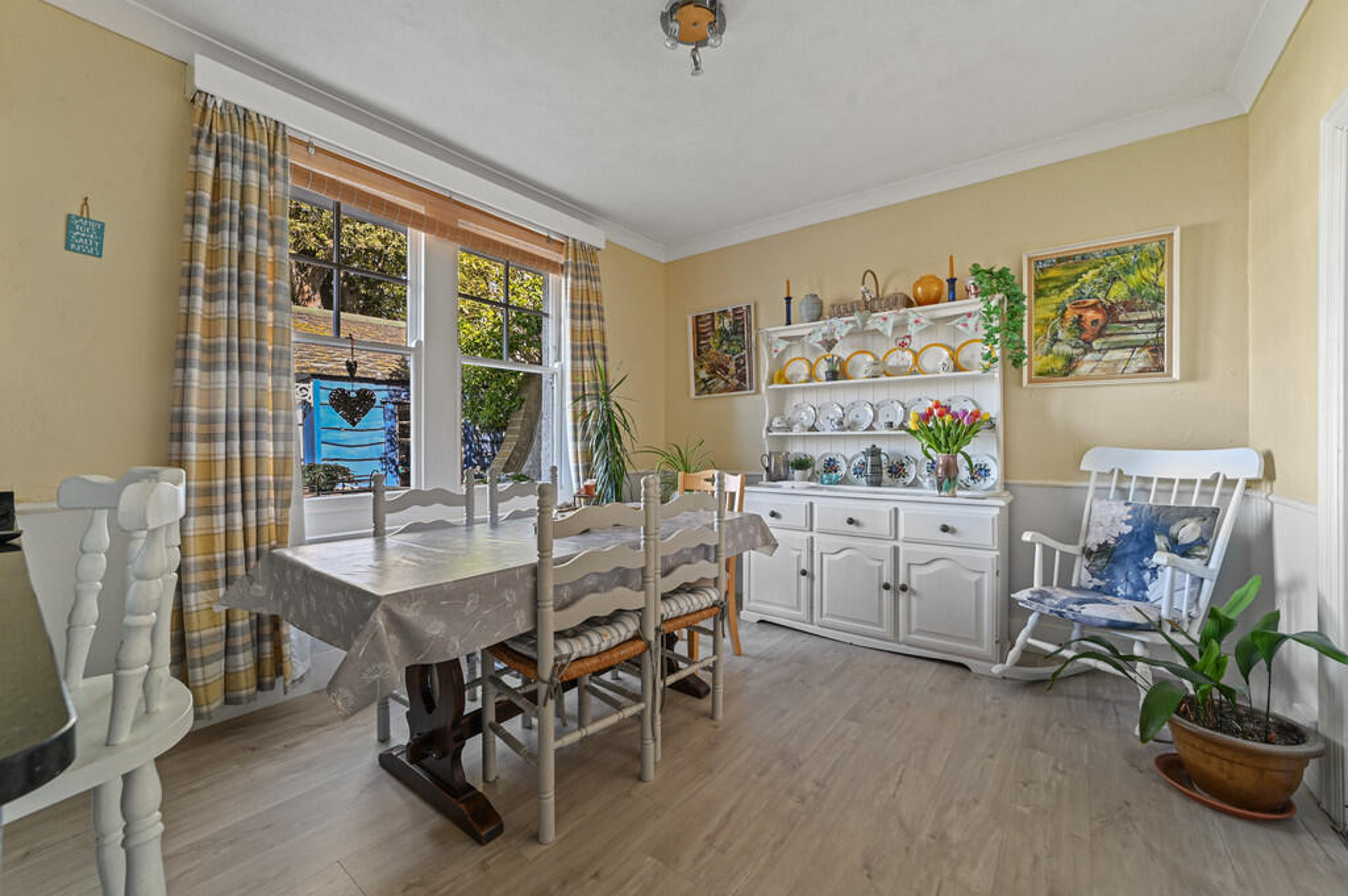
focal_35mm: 14
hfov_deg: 104.3
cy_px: 448
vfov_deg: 81.1
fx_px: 524
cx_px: 674
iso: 400
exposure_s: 1/3
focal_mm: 14
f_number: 8
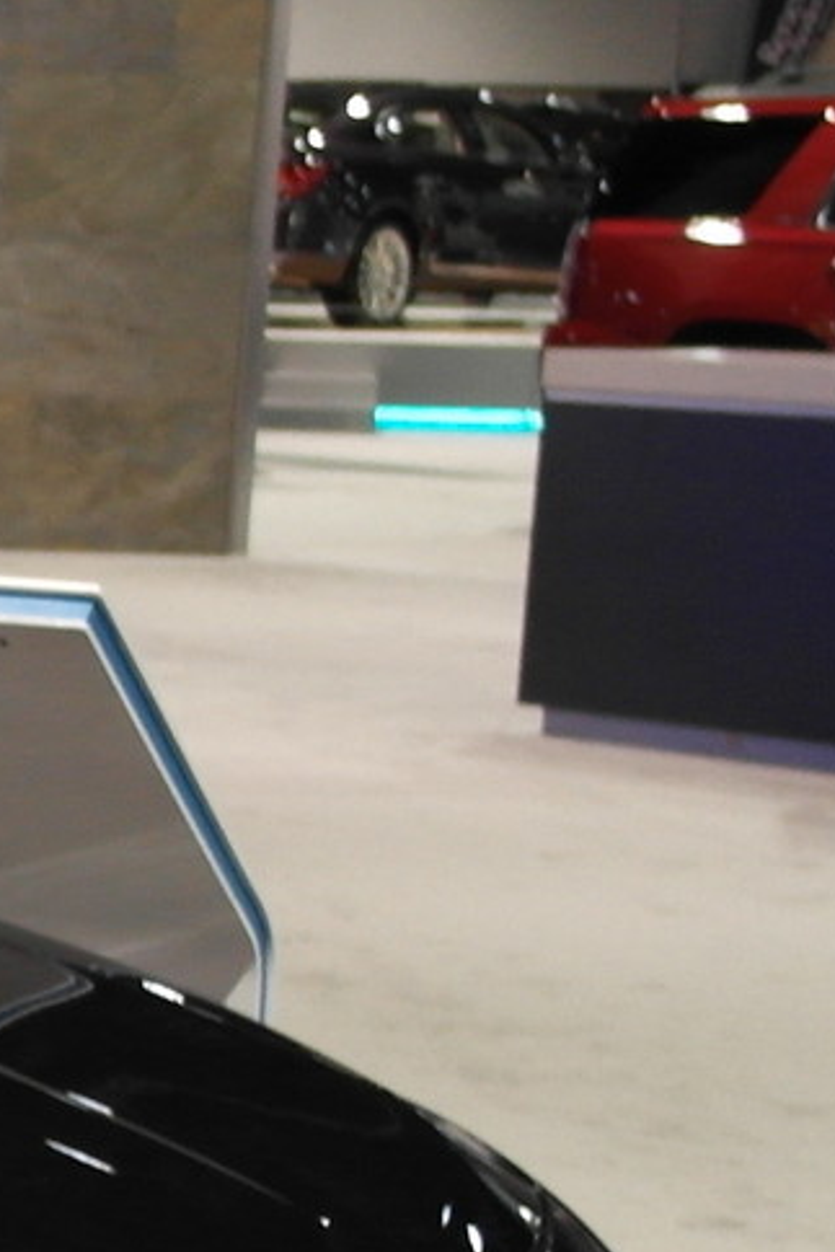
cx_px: -1667
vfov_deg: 13.2
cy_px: 1057
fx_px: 5388
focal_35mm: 155
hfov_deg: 7.7
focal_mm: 20
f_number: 3.5
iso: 400
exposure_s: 1/20
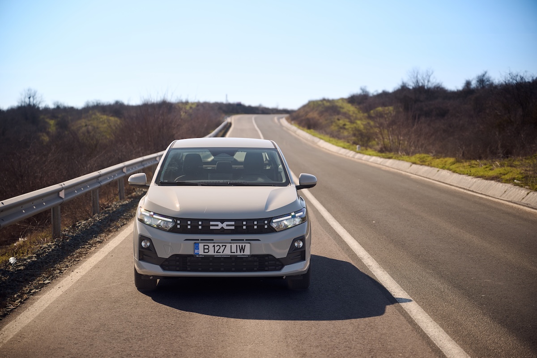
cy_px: 179
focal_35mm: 70
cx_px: 268
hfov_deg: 28.8
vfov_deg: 19.5
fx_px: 1044
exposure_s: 1/80
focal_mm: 70
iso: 64
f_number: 2.8
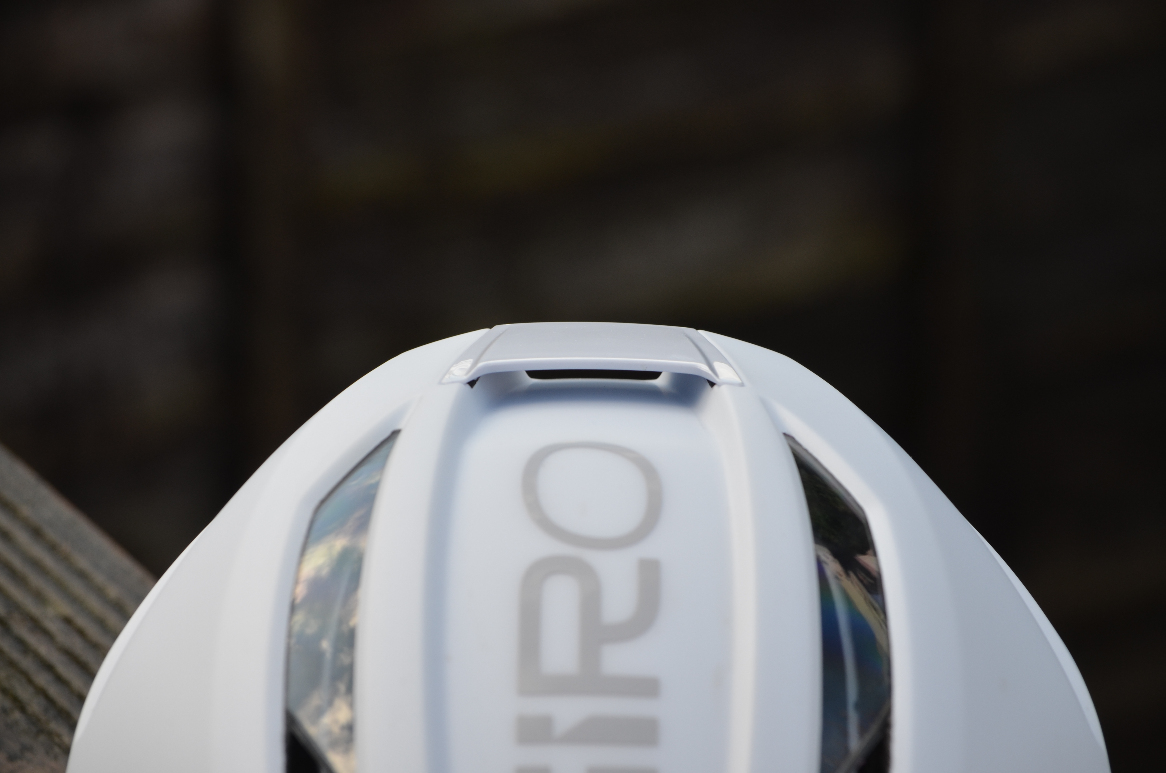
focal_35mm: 158
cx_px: 583
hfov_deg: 13.1
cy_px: 386
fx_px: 5091
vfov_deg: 8.7
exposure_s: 1/250
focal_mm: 105
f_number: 8
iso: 200
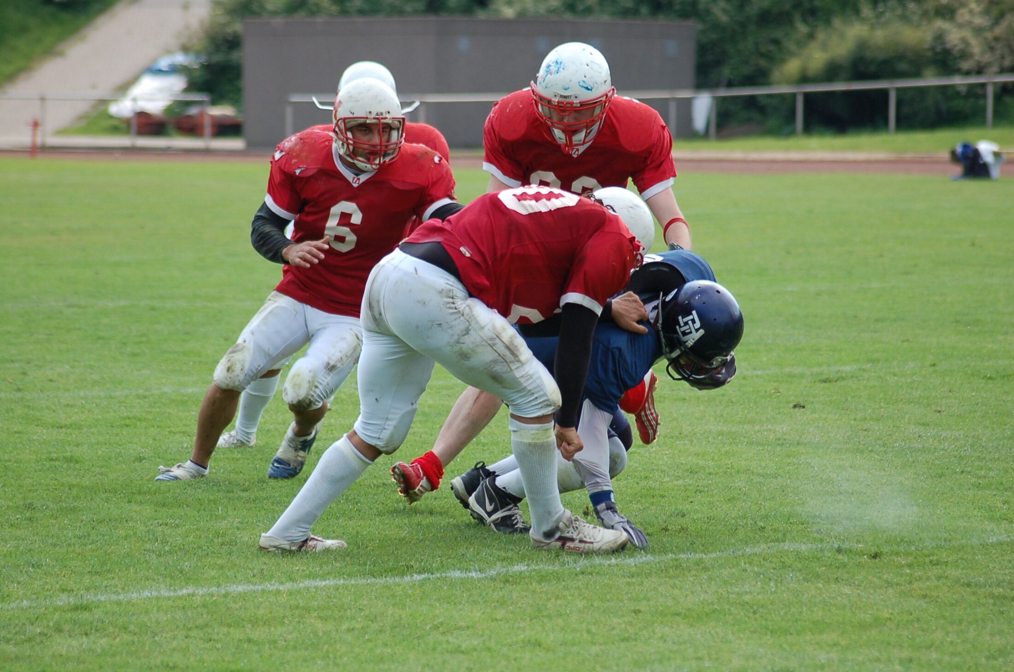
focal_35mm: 202
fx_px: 5693
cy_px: 336
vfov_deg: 6.8
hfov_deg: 10.2
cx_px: 507
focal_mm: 135
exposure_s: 1/1000
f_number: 4.5
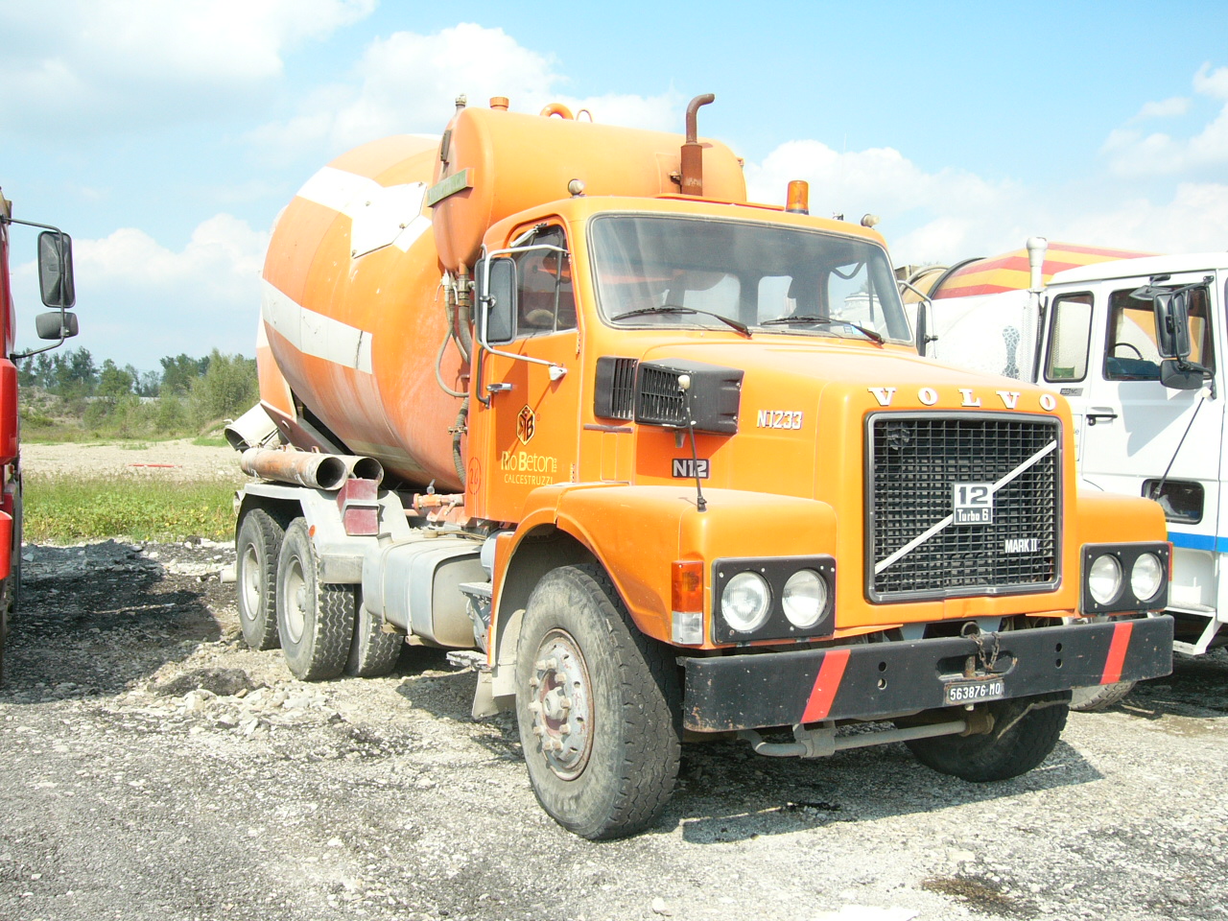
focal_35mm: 35
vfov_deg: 40.7
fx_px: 1242
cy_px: 460
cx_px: 614
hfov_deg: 52.6
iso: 50
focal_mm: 5.8
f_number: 8
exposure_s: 1/80
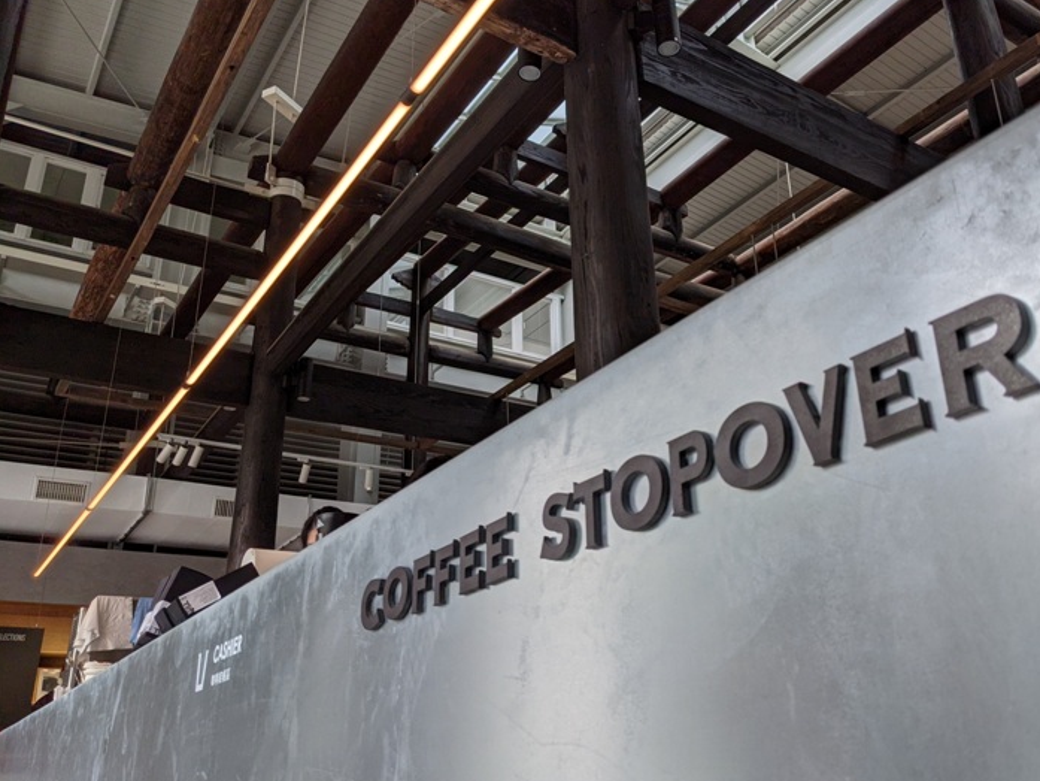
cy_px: 355
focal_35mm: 31
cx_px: 594
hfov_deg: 58.1
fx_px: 932
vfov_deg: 45.4
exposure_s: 1/1300
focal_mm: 4.38
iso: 49
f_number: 1.73
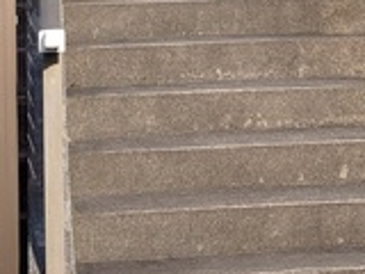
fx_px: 1107
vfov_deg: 13.8
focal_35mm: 105
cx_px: 235
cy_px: -24
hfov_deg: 18.7
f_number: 1.8
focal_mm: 5.23
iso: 40
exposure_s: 1/821
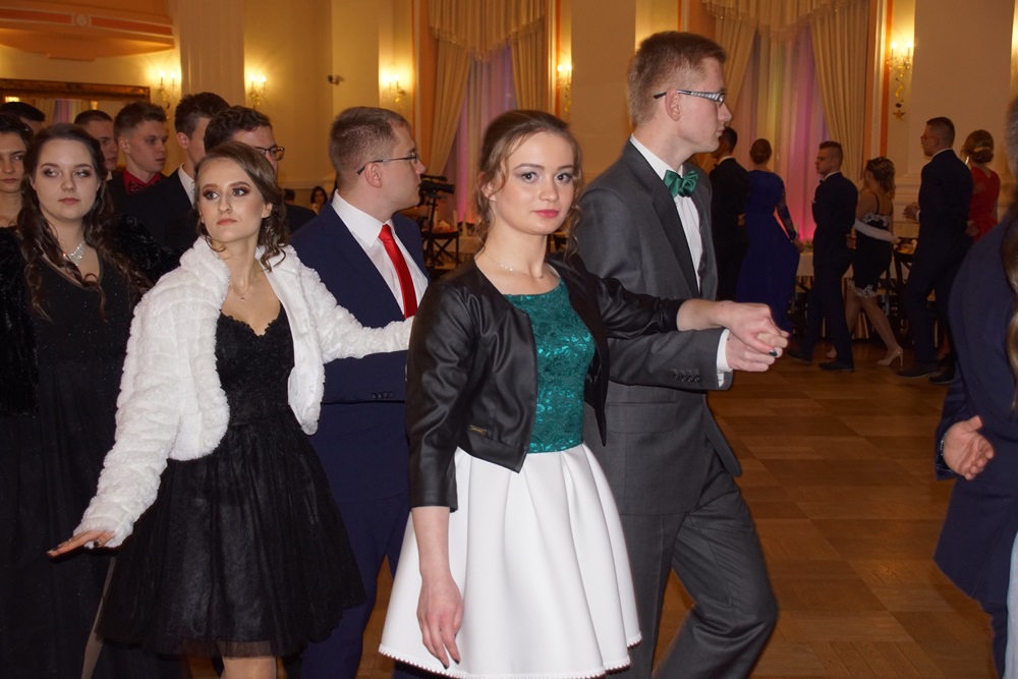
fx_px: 1485
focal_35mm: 52
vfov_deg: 25.8
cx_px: 509
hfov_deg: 37.8
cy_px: 340
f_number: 4.5
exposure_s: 1/60
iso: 800
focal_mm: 35
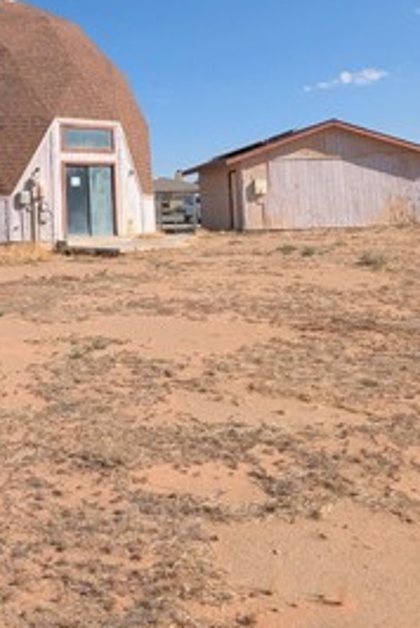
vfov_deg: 46.7
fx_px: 698
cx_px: 5
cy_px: 159
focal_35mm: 40
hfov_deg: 31.1
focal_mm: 2.35
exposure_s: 1/2114
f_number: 2.2
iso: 48
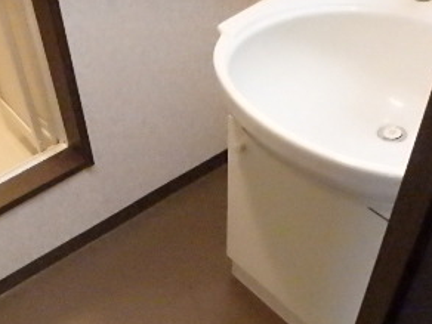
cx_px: 129
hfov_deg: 40.5
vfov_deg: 28.8
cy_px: 351
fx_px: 574
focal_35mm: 46
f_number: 3.5
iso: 3200
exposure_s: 1/125
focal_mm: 3.7
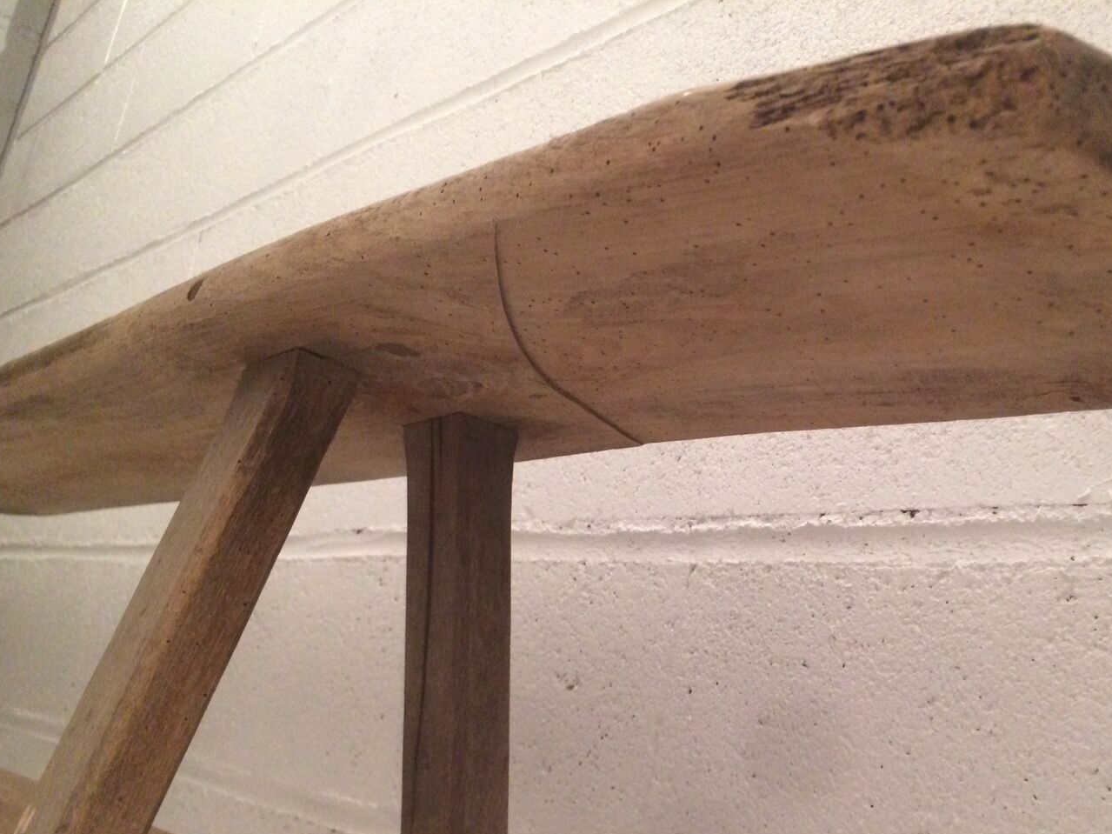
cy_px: 530
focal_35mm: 37
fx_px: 1188
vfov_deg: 38.4
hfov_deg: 49.9
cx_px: 661
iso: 320
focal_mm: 4.15
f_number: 2.2
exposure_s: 1/33
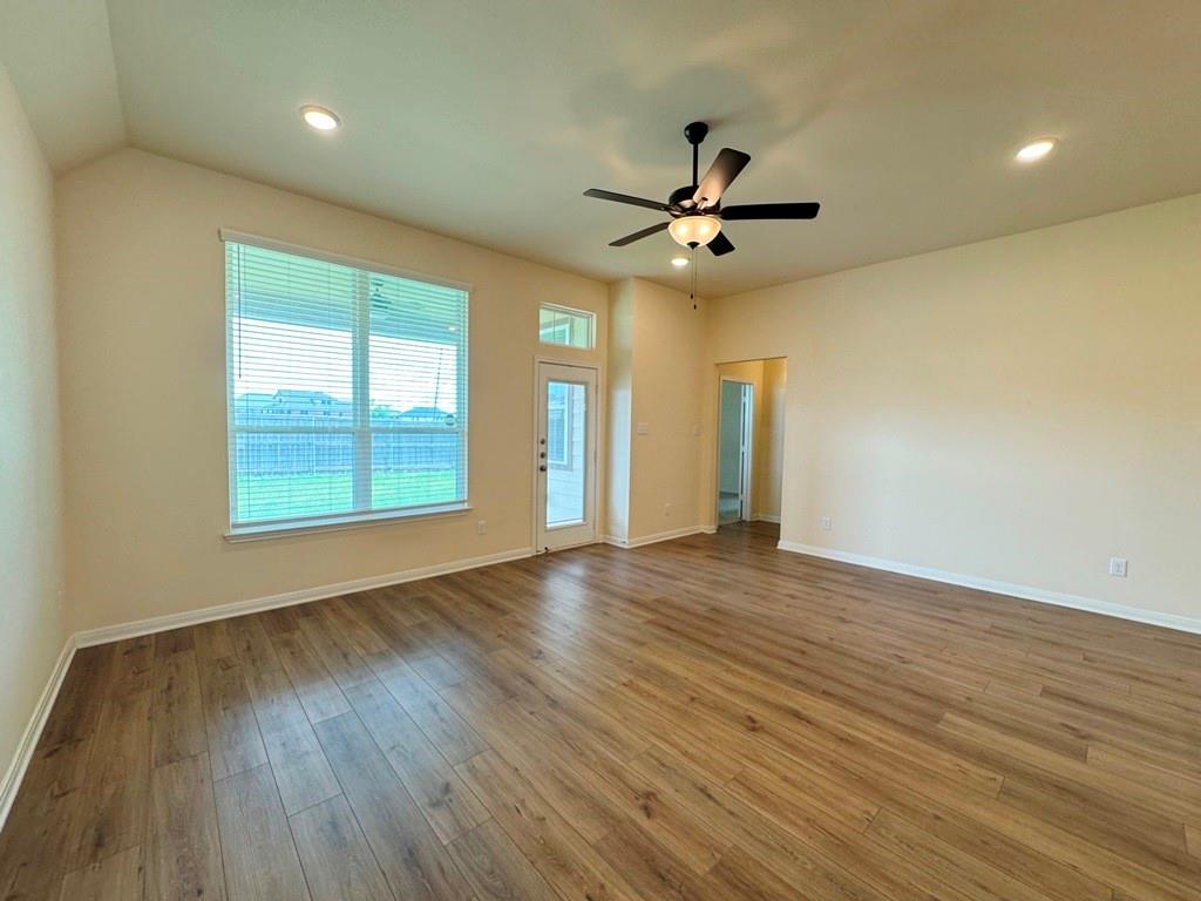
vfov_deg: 85.7
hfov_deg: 102.1
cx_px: 600
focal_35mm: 14
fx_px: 486
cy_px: 450
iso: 200
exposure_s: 1/120
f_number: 2.2
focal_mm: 2.22
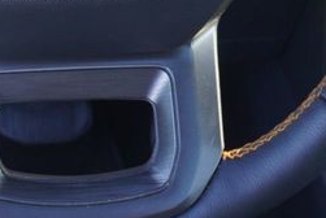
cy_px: -115
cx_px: 77
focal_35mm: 98
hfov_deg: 20.6
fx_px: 888
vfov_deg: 13.2
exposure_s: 1/60
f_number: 4
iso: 200
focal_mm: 16
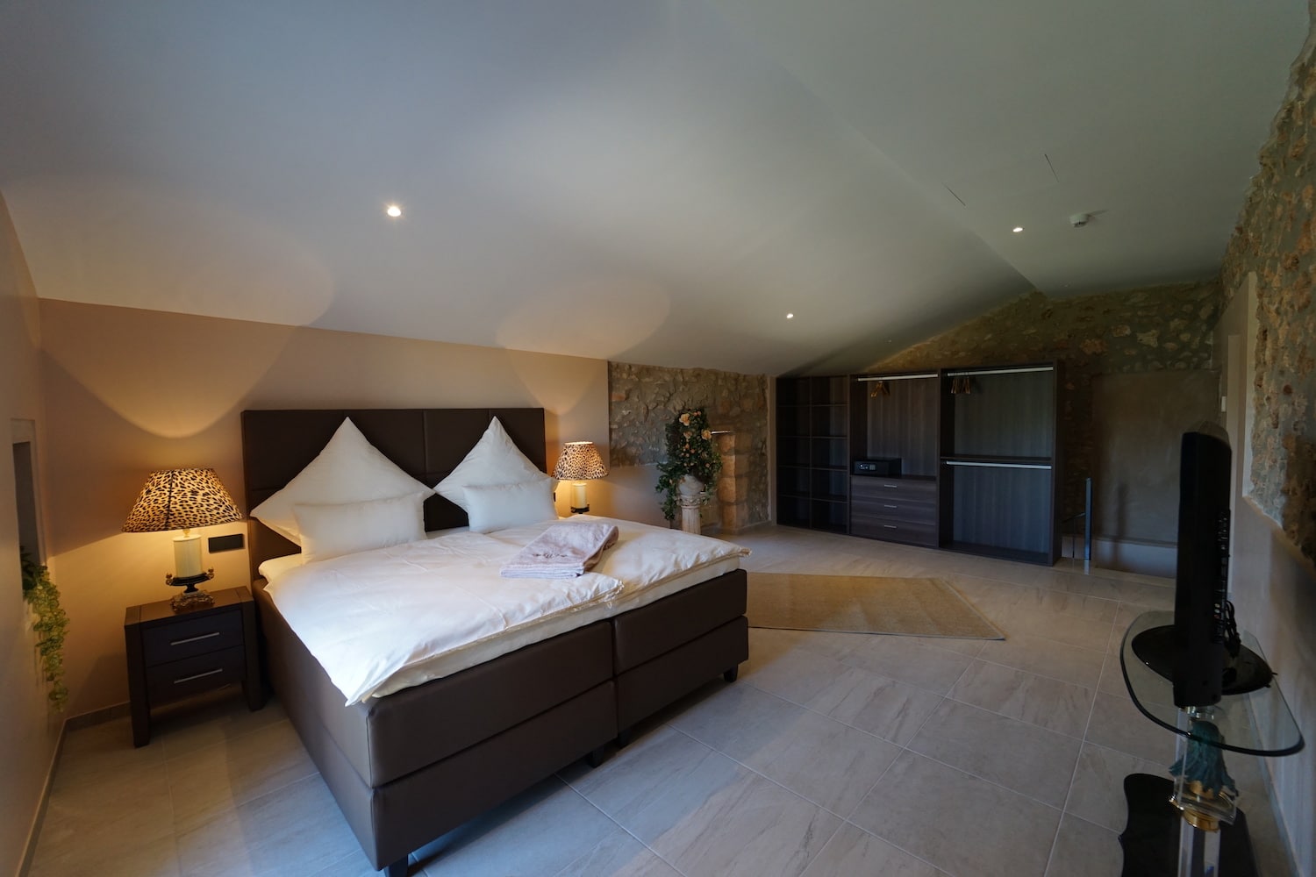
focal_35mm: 14
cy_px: 438
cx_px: 658
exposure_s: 1/160
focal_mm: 14
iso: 1250
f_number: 4
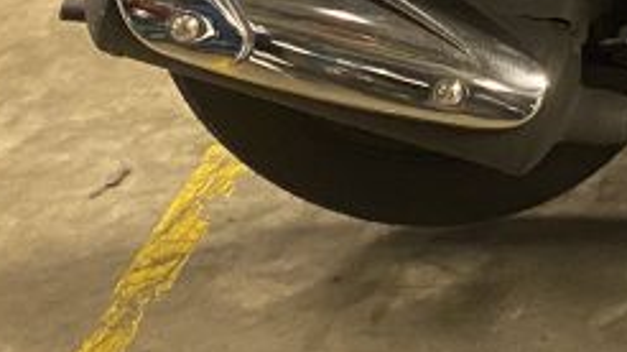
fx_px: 2027
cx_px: 1114
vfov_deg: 8.9
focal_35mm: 122
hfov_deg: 15.3
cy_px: -499
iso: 400
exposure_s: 1/50
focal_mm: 4.25
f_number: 1.8
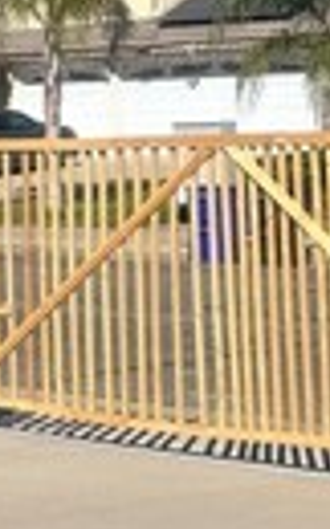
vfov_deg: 16.7
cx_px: -448
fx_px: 1803
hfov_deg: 9.4
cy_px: 301
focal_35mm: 125
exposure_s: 1/6211
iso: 80
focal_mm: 6.86
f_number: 1.78
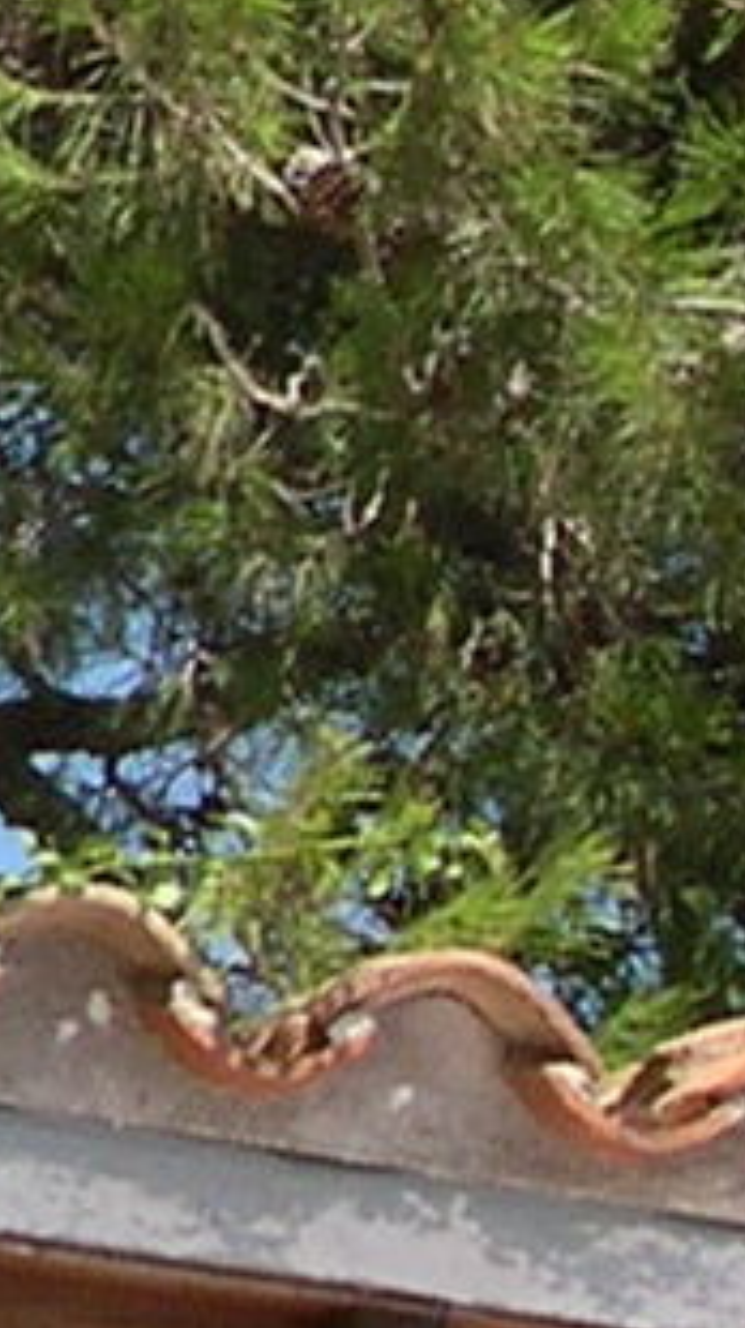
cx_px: -1623
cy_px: -84
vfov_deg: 7.5
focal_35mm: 285
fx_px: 10025
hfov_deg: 4.1
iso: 100
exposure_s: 1/121
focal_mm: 8
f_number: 7.6
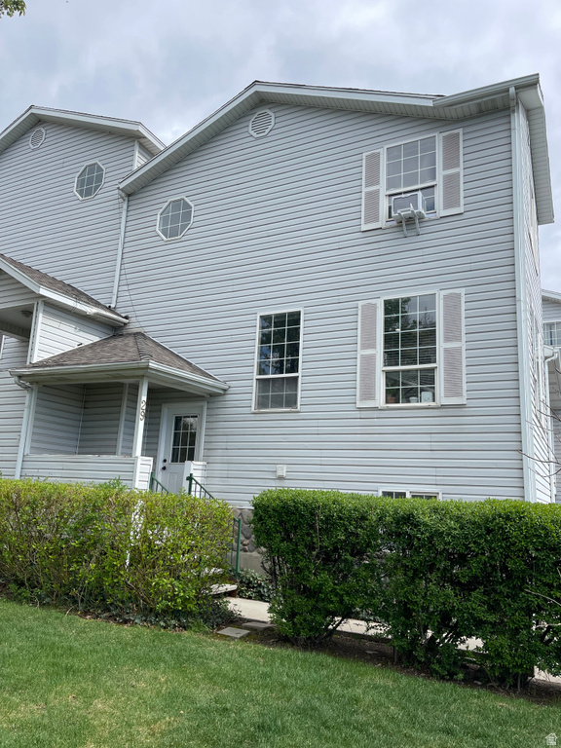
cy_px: 374
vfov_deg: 69.4
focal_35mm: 25
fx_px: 540
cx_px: 280
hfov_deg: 54.9
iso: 32
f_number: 1.6
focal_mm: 5.1
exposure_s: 1/2660
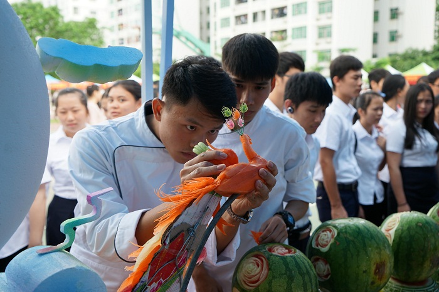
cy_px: 146
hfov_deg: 50.7
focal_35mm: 38
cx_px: 220
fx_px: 463
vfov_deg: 35.0
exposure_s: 1/100
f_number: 4.5
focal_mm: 38
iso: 100
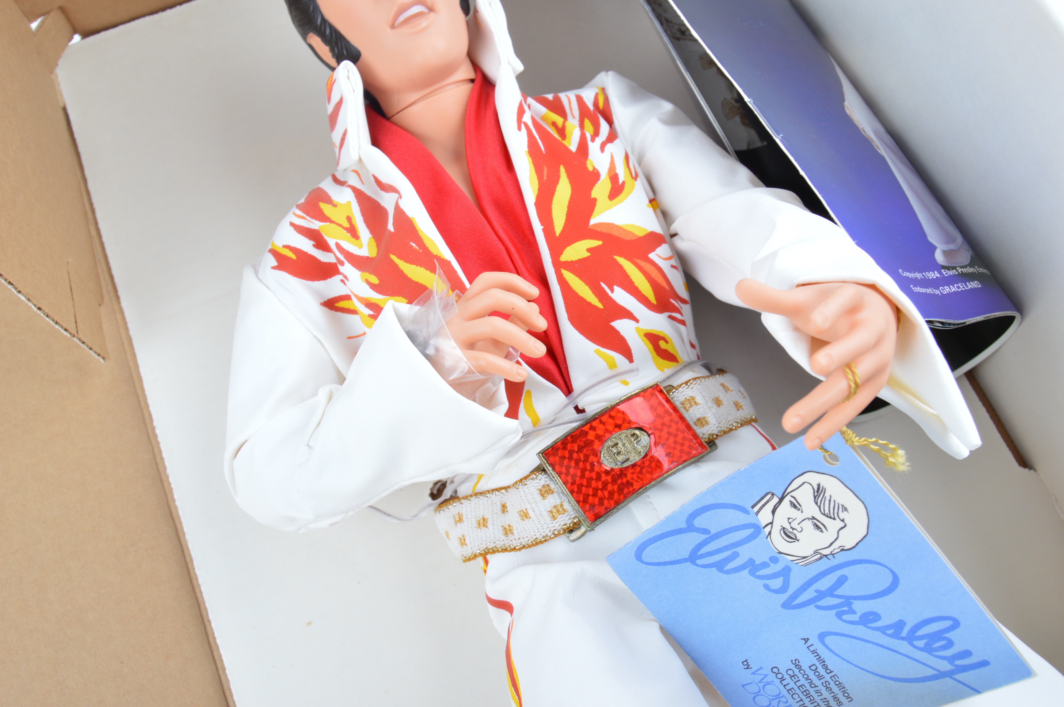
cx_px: 532
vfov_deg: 38.3
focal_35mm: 34
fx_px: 1019
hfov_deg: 55.1
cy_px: 354
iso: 100
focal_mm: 23
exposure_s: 1/30
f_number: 8
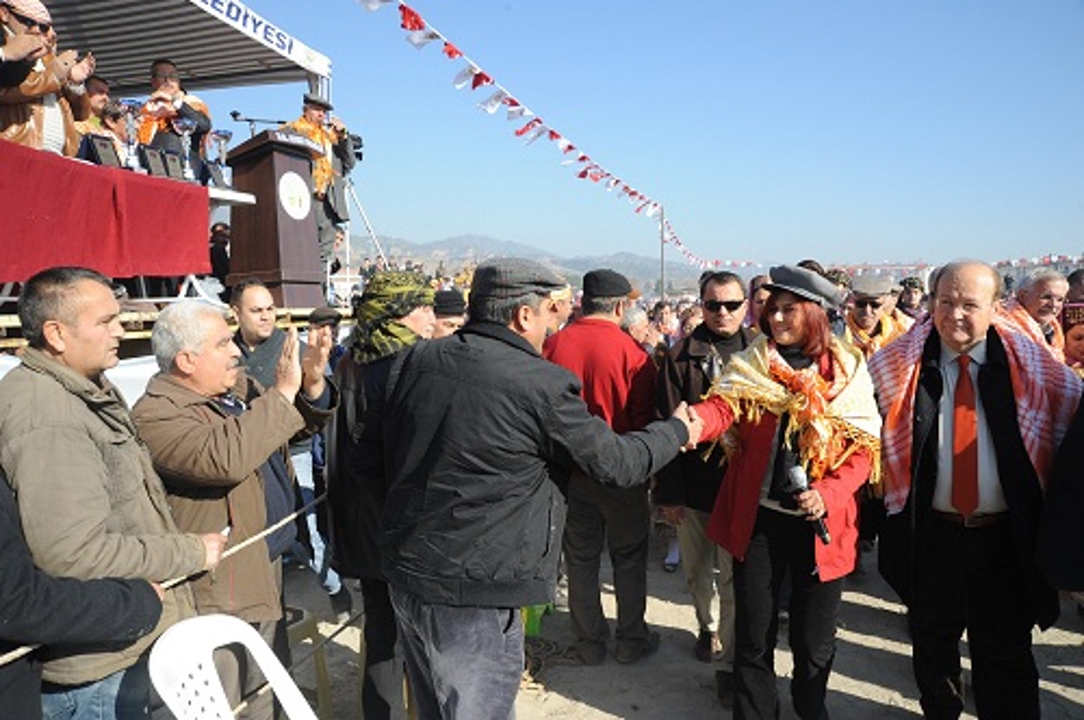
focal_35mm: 62
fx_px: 1864
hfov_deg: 32.4
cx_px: 542
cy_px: 360
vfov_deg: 21.9
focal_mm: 62
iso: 1000
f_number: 14
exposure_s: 1/800
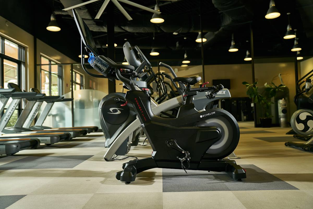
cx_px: 156
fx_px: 270
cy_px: 104
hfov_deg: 60.3
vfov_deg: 42.3
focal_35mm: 31
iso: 100
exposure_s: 1/125
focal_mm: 31
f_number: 2.8
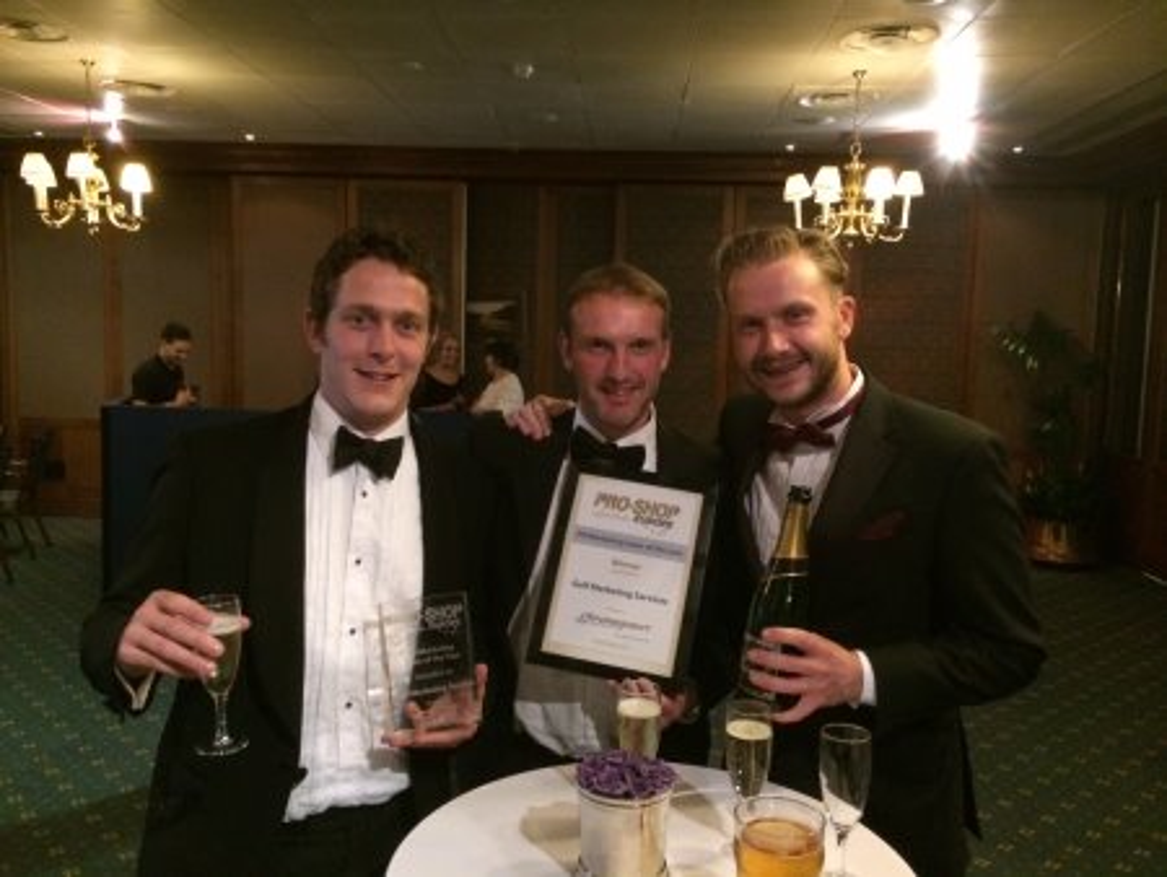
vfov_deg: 46.8
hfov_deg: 59.9
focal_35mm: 30
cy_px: 438
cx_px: 584
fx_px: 1012
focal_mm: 4.12
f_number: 2.2
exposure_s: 1/15
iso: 500
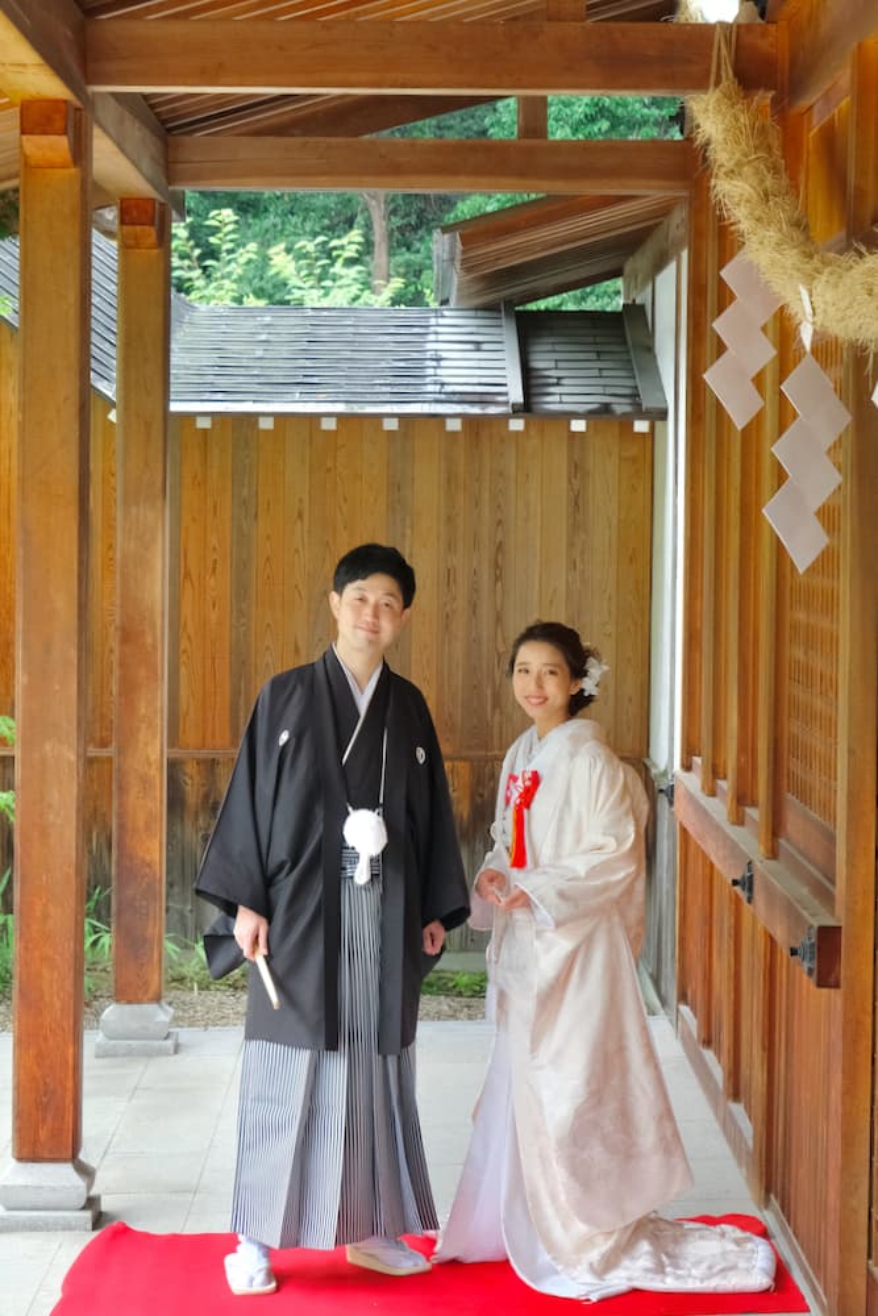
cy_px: 658
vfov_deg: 25.7
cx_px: 439
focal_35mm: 79
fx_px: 2889
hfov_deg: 17.3
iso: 1600
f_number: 5.6
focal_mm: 52.4
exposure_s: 1/100
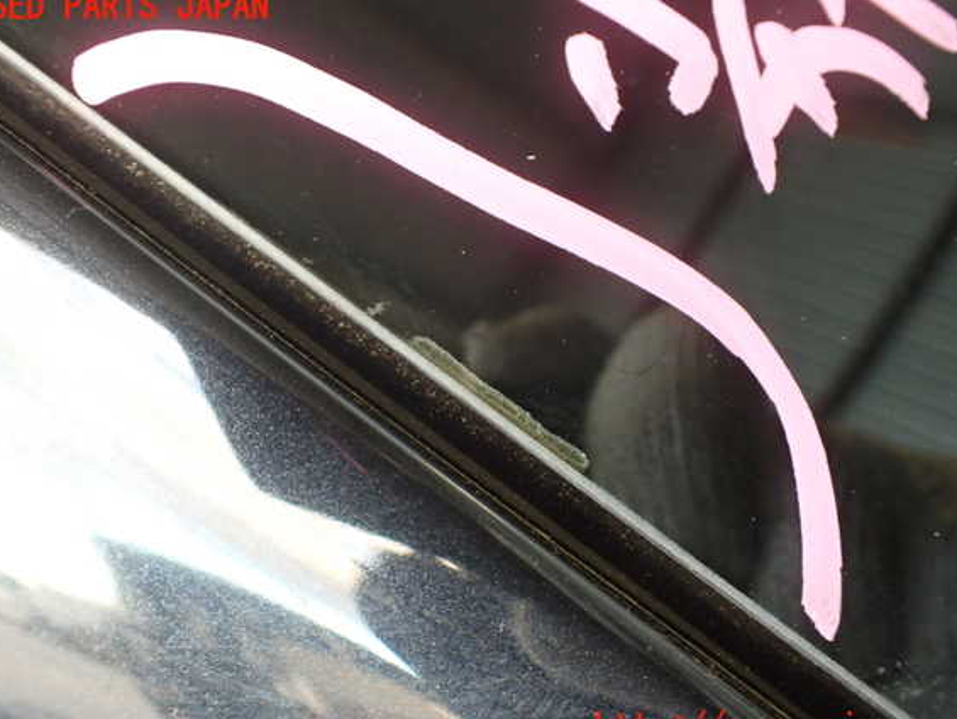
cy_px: 368
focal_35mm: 34
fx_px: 940
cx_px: 469
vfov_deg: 41.8
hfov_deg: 53.9
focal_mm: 5.79
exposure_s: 1/30
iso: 320
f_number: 2.4
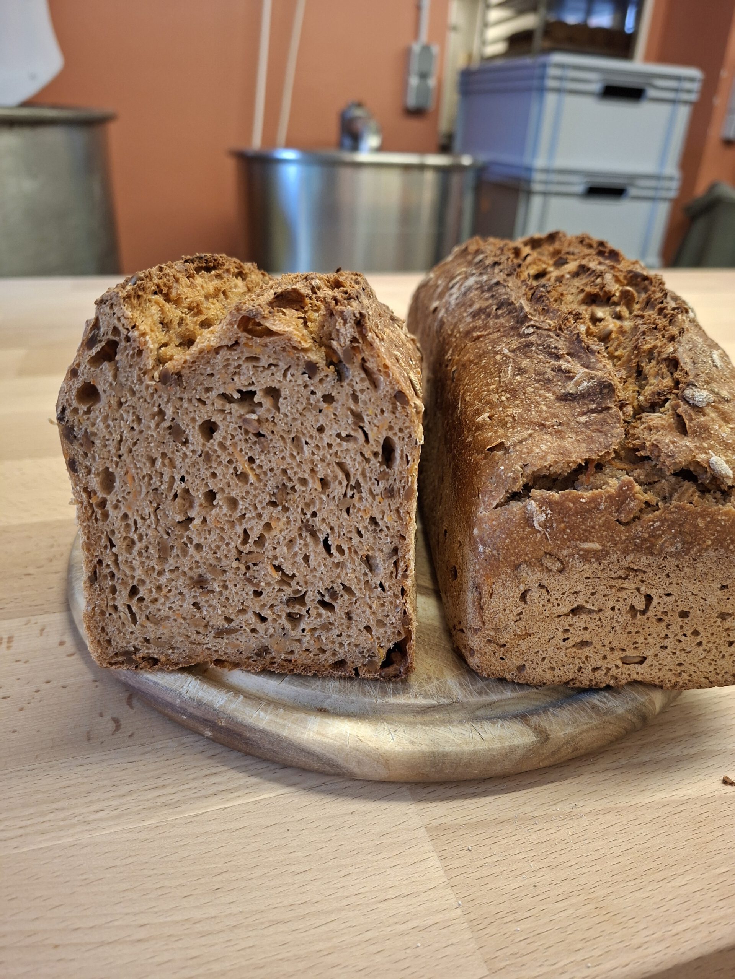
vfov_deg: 73.9
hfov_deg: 58.9
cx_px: 368
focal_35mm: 23
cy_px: 490
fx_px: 651
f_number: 1.8
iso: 320
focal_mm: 5.54
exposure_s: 1/50
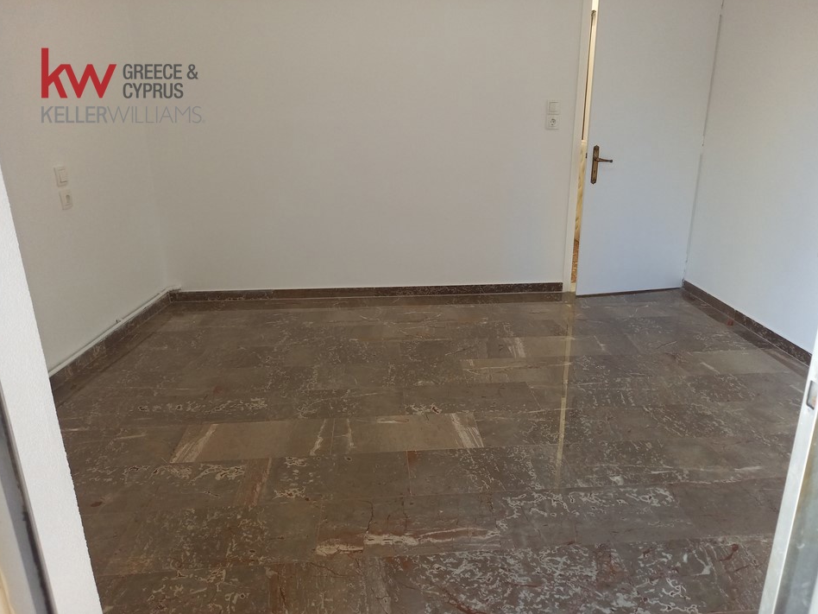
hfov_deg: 65.3
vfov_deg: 51.3
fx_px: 638
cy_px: 327
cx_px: 431
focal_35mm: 27
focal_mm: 4.65
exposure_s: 1/50
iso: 200
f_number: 1.8
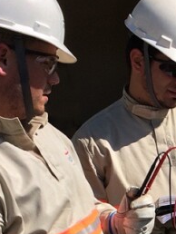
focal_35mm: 115
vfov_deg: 16.3
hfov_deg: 12.6
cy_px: 295
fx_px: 778
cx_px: 219
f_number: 2.2
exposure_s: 1/3425
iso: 32
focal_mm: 4.15
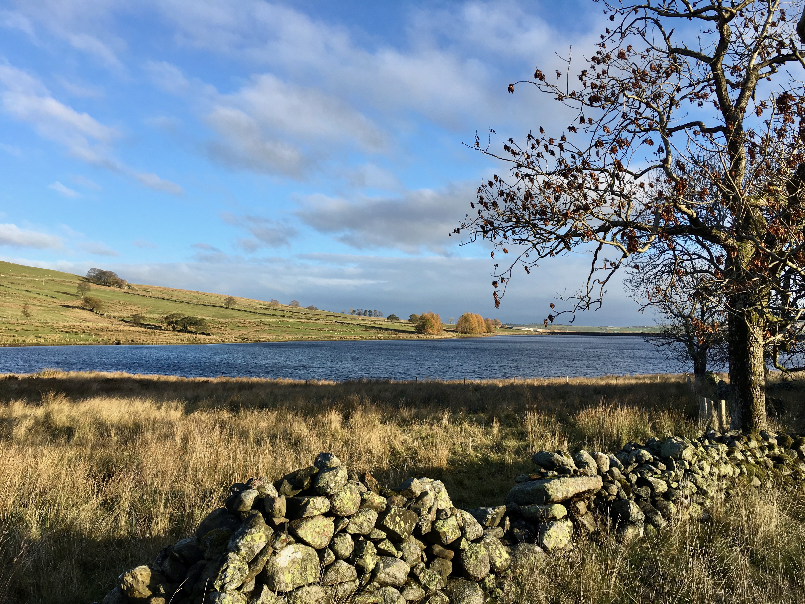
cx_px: 402
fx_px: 674
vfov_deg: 48.2
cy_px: 302
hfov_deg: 61.7
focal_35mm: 29
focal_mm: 4.15
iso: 25
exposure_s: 1/801
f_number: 2.2
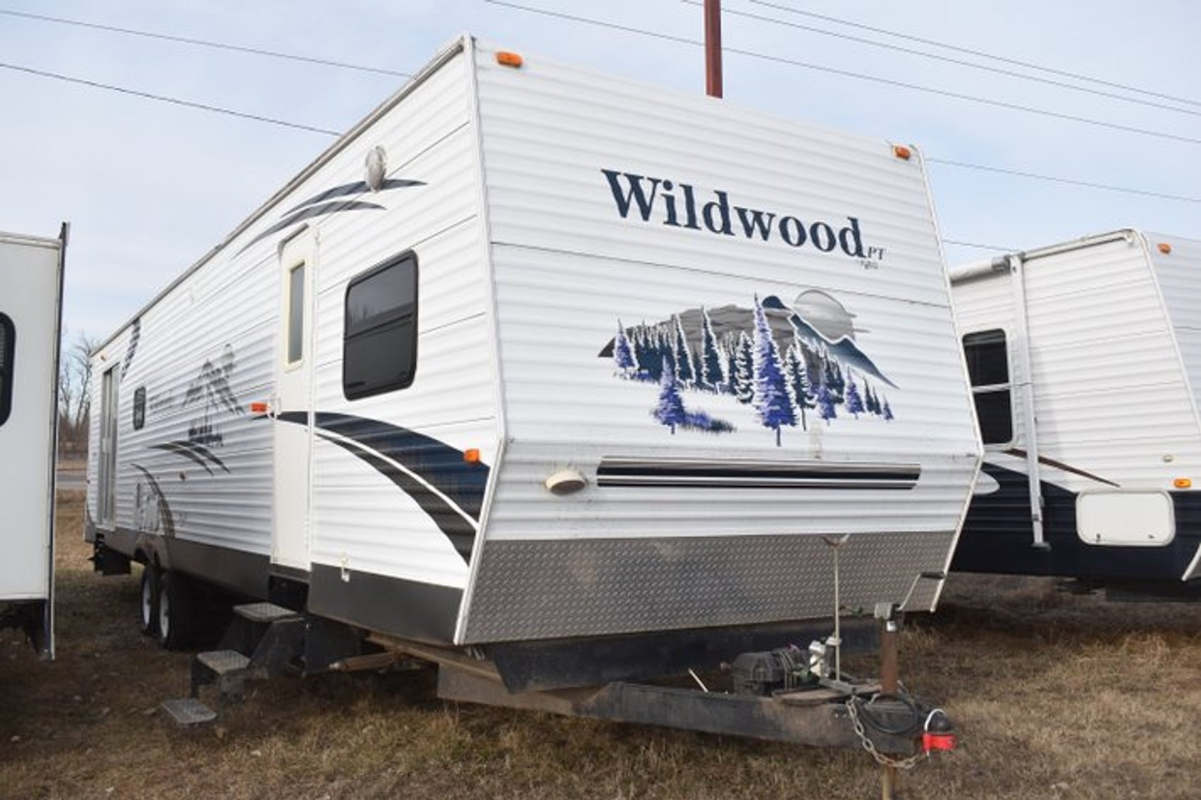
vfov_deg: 39.9
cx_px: 600
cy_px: 400
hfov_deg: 57.2
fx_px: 1101
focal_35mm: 33
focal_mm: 22
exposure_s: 1/200
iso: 100
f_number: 6.3
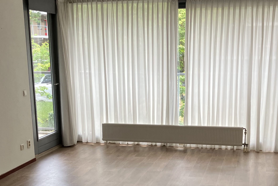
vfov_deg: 23.7
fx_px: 432
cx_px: 151
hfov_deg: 35.6
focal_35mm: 56
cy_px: 155
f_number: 1.8
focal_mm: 3.99
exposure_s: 1/111
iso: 80
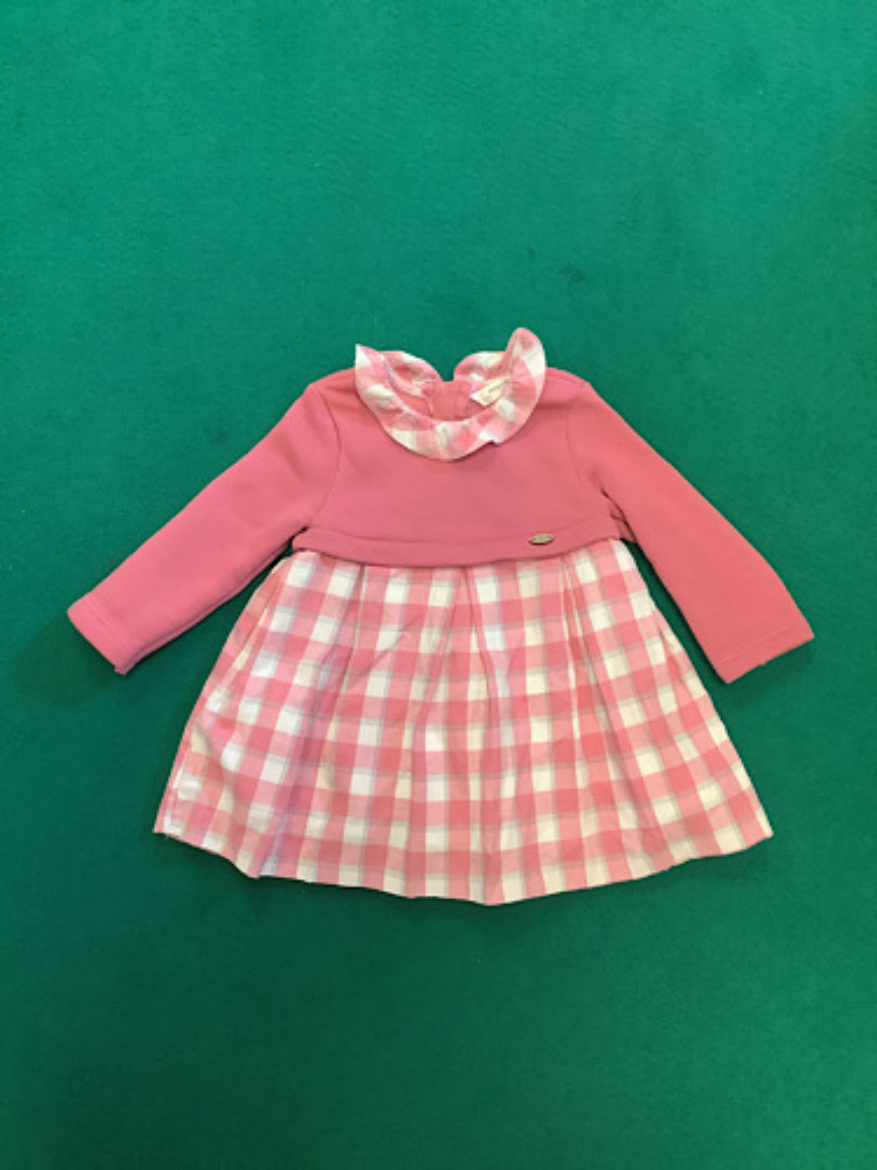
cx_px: 438
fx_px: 1047
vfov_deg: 58.4
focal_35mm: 31
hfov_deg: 45.4
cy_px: 585
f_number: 2.4
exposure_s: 1/50
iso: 80
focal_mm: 3.3
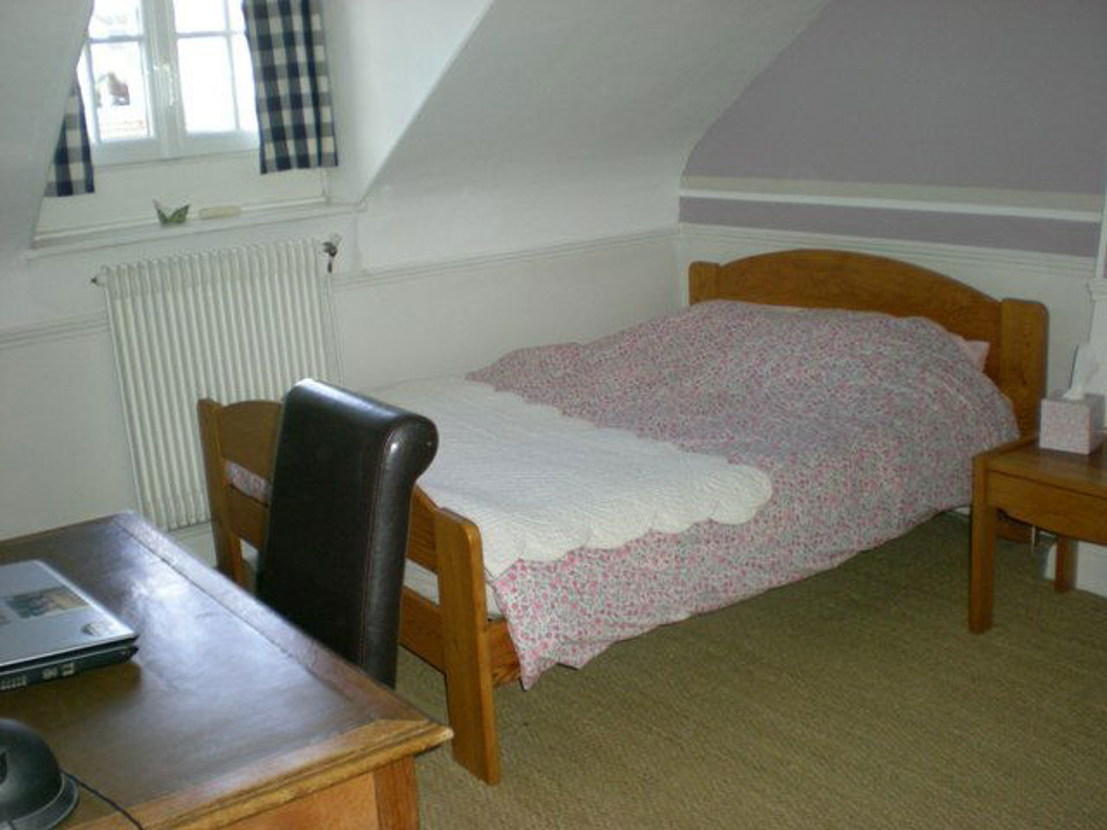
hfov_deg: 49.0
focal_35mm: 38
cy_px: 415
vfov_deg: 37.7
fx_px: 1215
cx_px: 554
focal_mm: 6.3
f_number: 3.1
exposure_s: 1/60
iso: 180
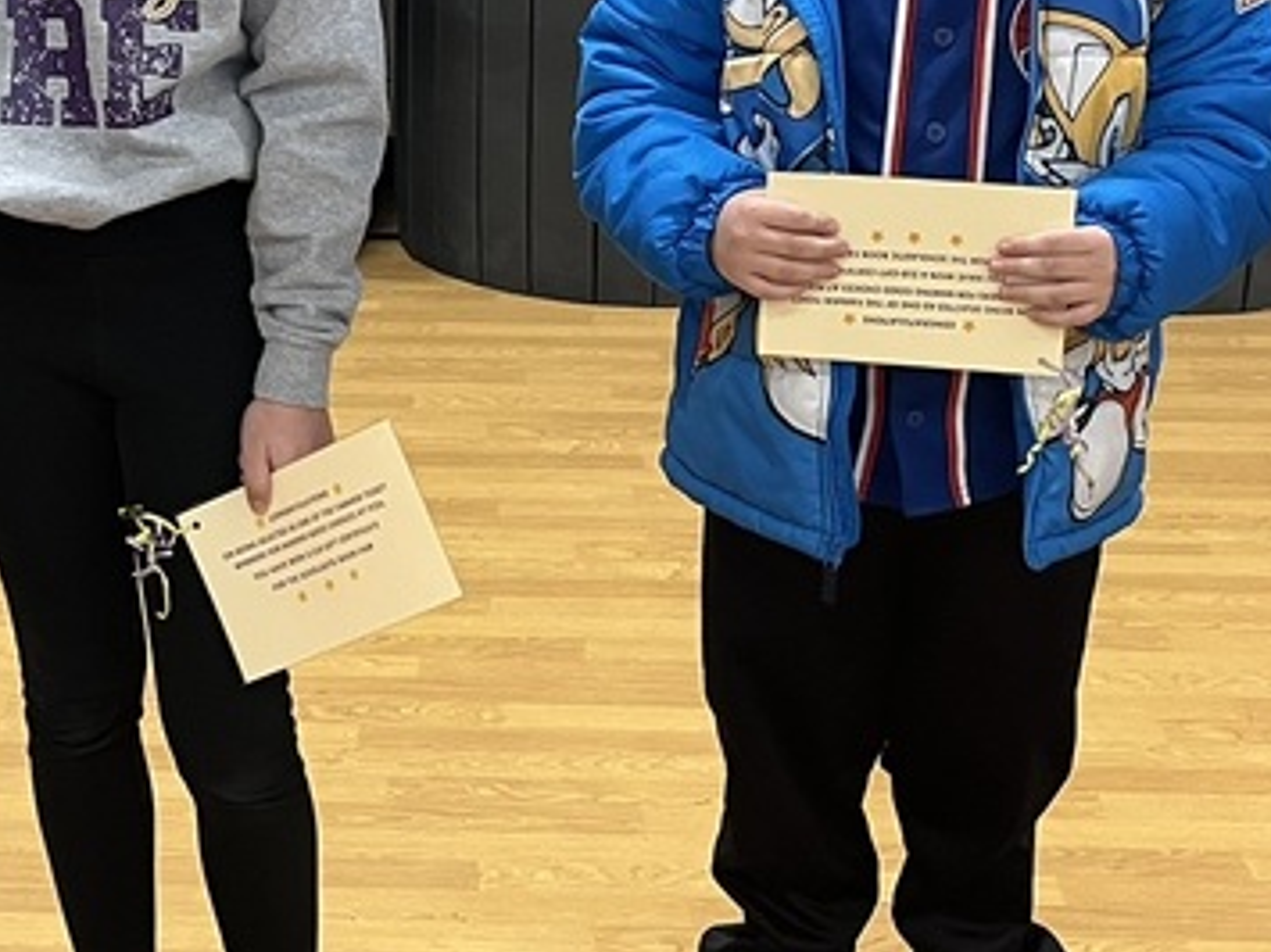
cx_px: 397
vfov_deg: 19.6
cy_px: 326
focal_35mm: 75
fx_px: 2753
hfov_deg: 25.8
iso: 250
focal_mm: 5.1
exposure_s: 1/60
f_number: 1.6
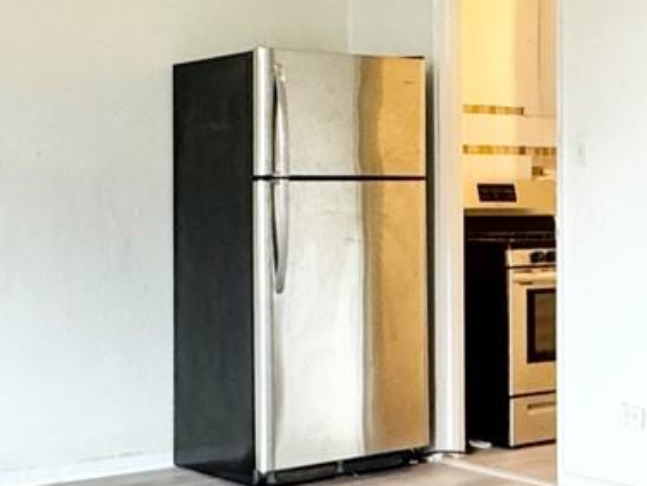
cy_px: 161
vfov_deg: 19.3
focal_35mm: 76
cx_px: 620
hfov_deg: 24.7
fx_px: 1421
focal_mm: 2.22
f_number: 2.2
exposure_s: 1/60
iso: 200
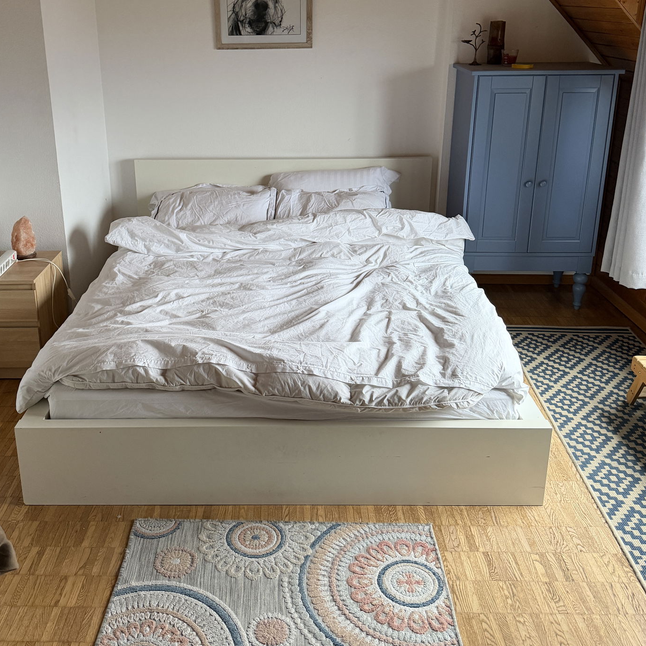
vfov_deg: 49.0
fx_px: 697
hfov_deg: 49.6
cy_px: 224
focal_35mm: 33
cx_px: 281
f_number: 1.78
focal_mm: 6.76
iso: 320
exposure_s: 1/60
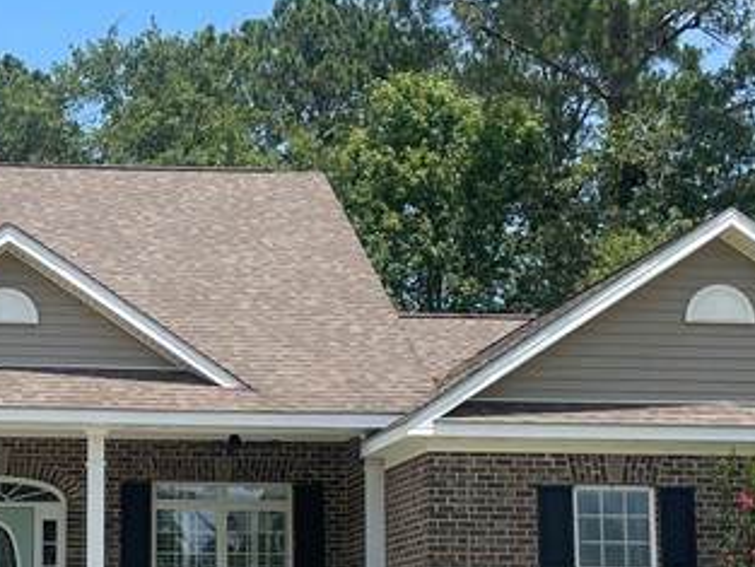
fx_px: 1855
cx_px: 118
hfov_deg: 22.6
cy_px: 434
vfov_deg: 17.3
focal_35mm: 85
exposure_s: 1/3300
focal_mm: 4.2
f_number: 1.6
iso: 50
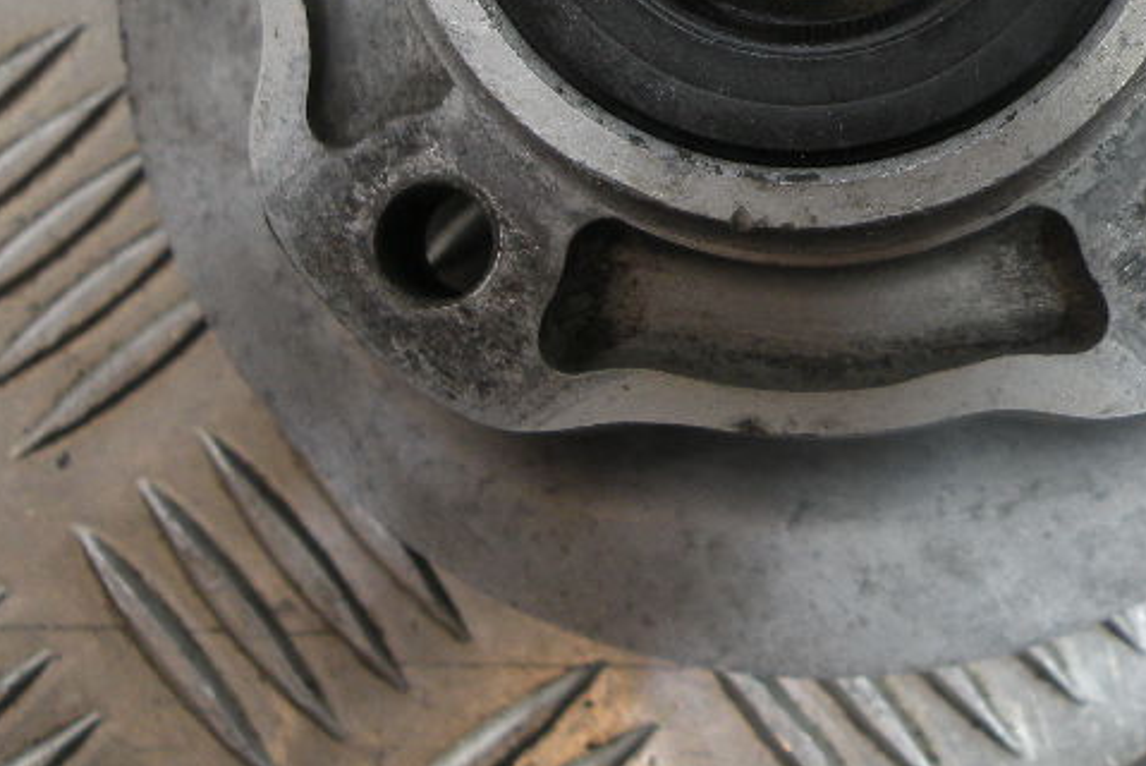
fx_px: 1911
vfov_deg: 21.1
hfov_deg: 32.9
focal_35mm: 60
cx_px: 828
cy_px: -148
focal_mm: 4.7
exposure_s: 1/66
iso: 101
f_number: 2.8
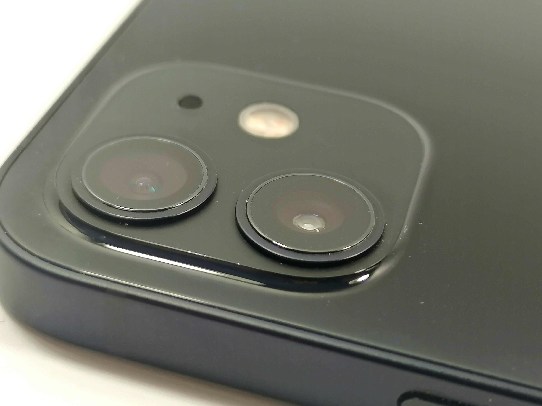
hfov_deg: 29.4
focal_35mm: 66
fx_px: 1033
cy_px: 203
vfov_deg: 22.3
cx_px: 271
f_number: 1.8
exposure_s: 1/50
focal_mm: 5.3
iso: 50
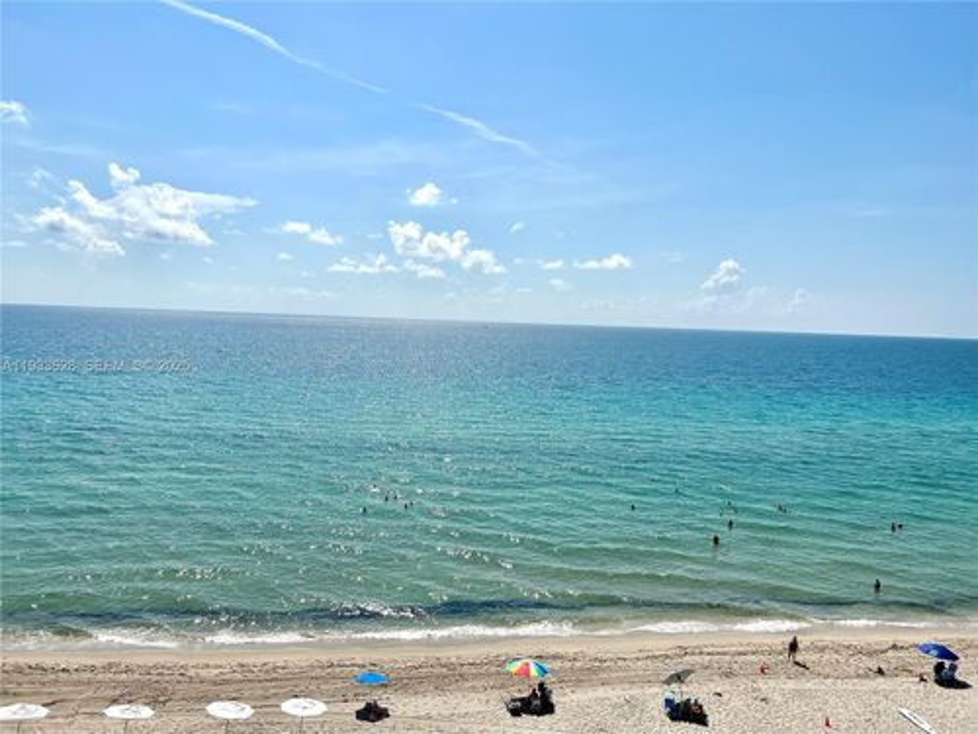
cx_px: 489
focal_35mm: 26
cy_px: 367
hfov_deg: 67.3
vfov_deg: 53.1
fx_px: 735
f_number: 1.5
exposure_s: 1/14286
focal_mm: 5.7
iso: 50
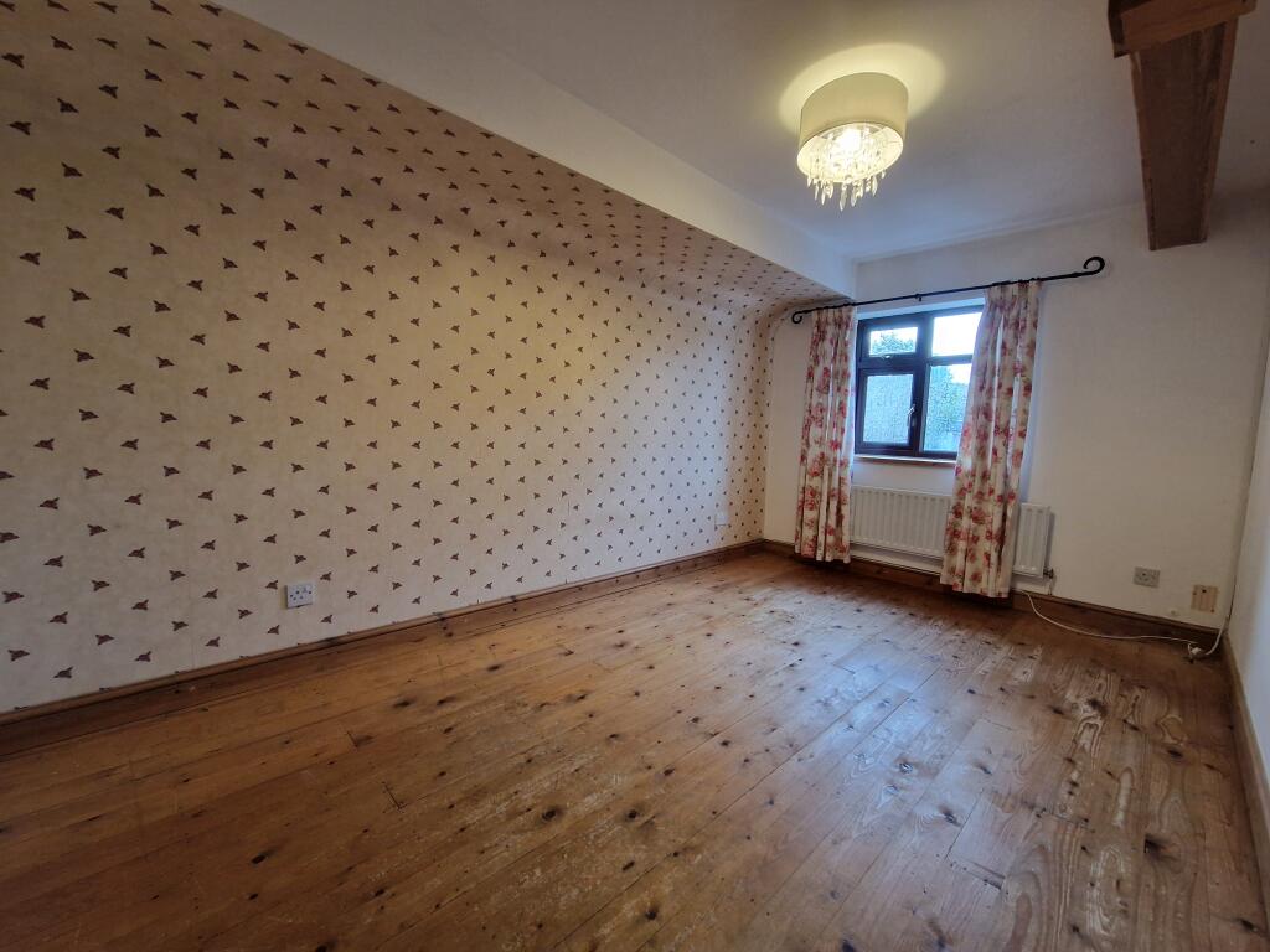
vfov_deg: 89.9
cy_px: 476
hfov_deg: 106.2
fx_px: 477
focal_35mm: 13
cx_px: 635
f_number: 2.2
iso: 250
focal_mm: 2.2
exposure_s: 1/50
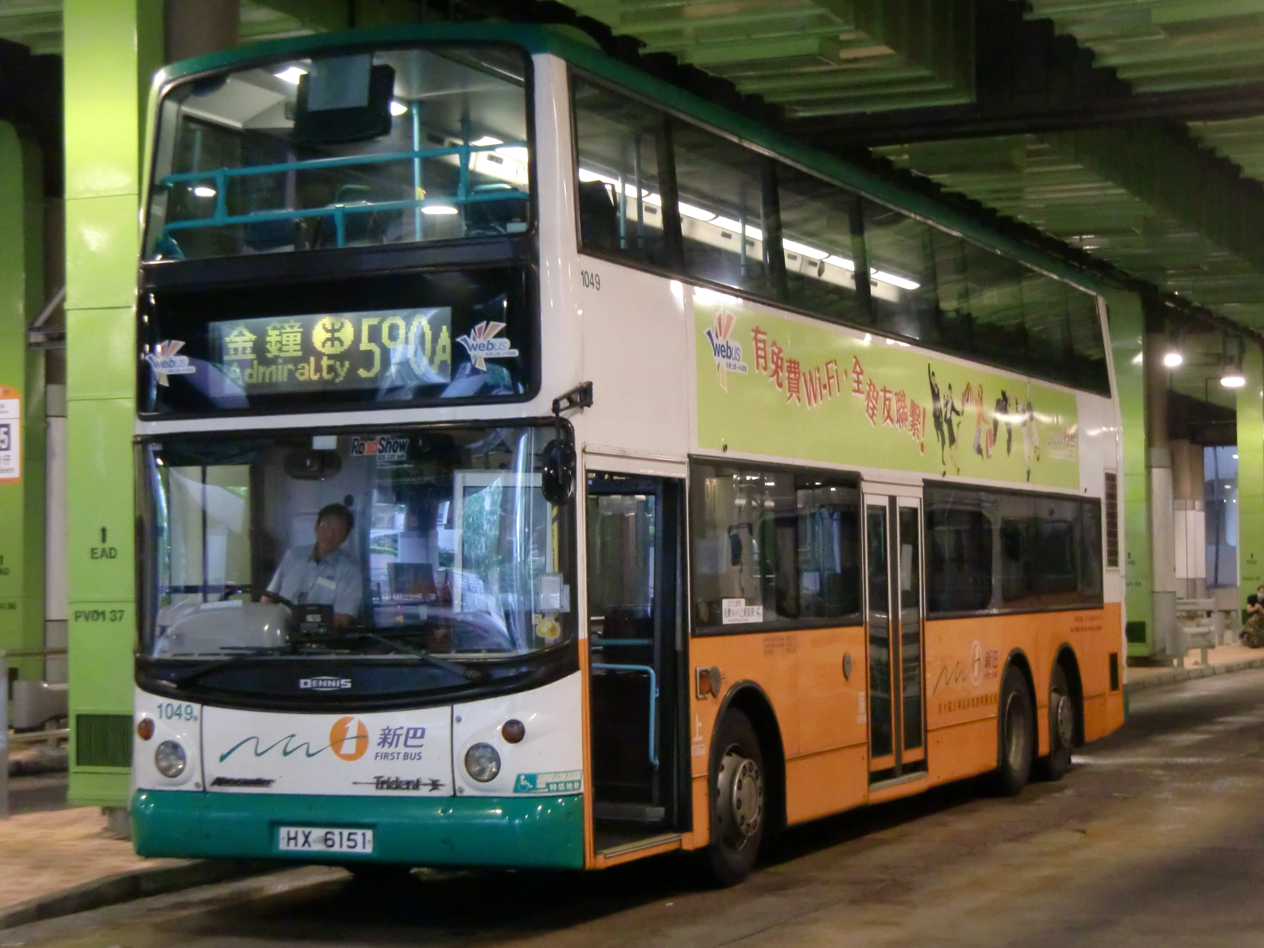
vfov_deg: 22.6
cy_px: 474
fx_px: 2373
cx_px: 632
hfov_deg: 29.8
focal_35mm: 65
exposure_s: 1/20
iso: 800
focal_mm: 11.6
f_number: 4.4
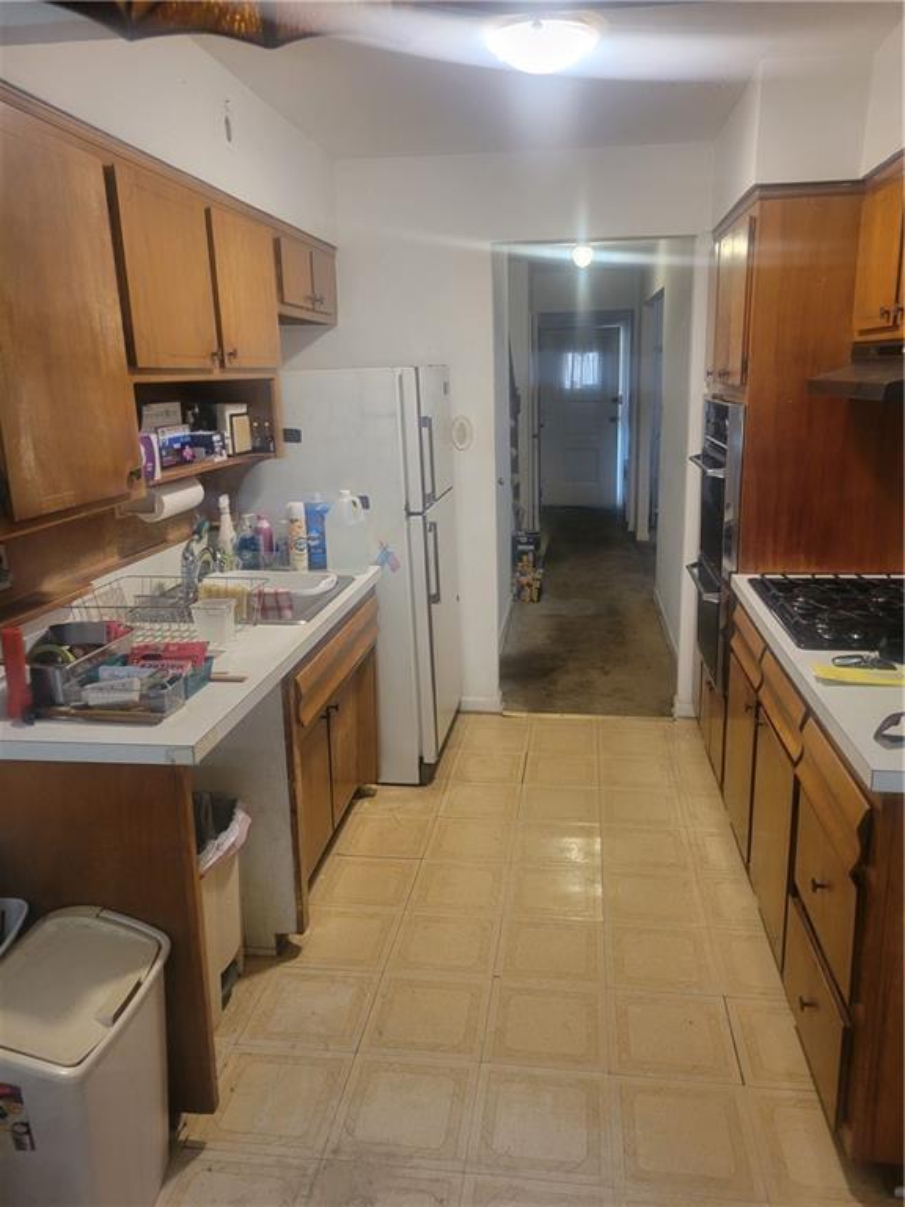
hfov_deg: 53.1
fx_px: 906
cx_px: 452
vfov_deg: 67.3
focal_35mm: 26
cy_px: 604
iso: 250
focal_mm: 5.4
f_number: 1.8
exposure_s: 1/60
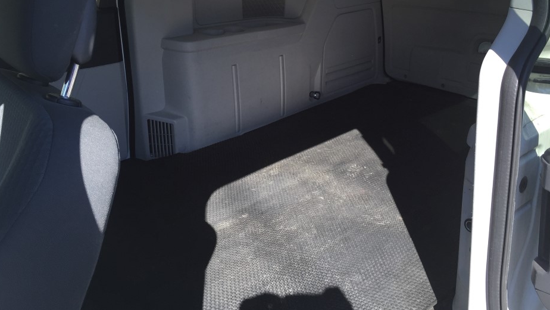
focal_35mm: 35
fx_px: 510
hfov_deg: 56.6
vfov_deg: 33.3
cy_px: 90
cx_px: 288
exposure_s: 1/246
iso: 32
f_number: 2.2
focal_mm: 4.15
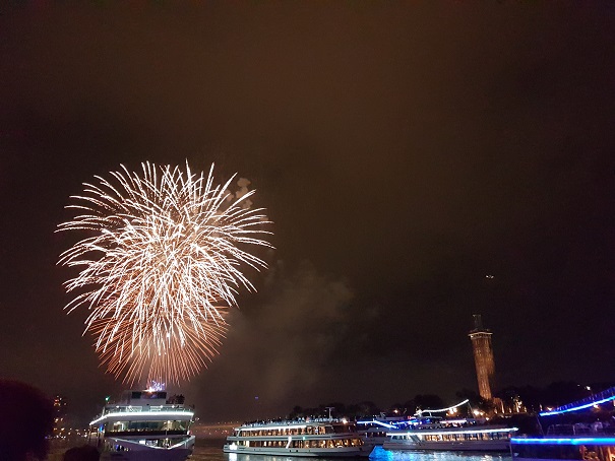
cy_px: 230
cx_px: 308
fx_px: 462
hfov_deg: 67.3
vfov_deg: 53.1
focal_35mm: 26
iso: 800
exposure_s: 1/10
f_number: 1.7
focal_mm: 4.2
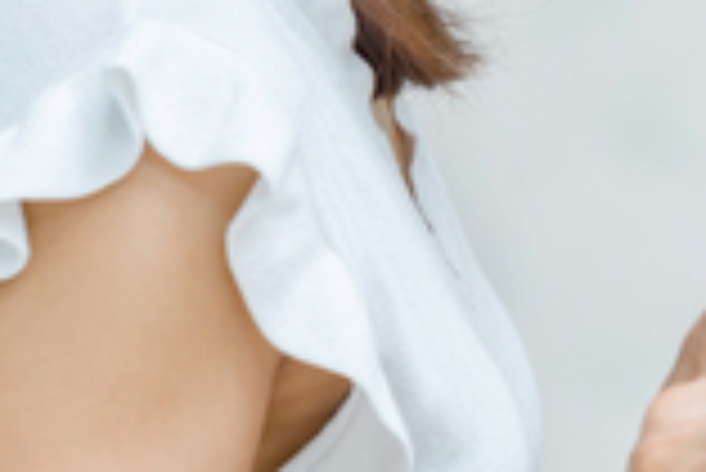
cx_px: 1079
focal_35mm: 694
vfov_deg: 2.0
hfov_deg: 3.0
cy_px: -61
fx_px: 13622
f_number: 4
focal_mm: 170
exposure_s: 1/160
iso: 200
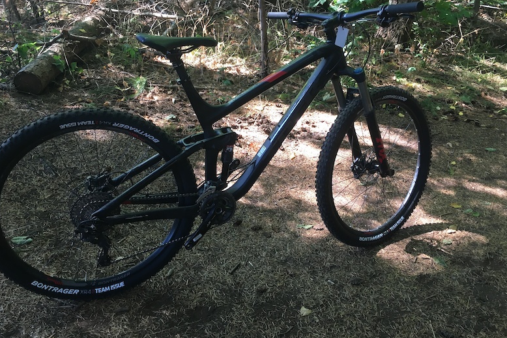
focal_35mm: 31
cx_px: 256
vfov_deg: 42.3
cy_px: 153
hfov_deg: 60.3
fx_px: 437
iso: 32
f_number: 2.2
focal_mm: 4.15
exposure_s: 1/30
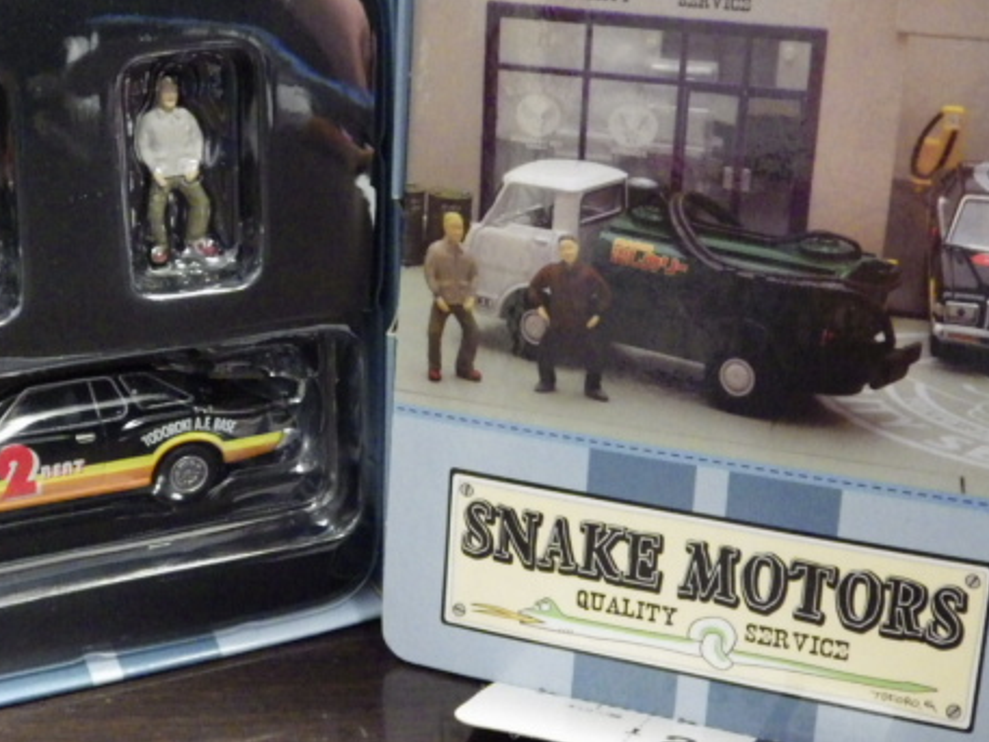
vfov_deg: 21.0
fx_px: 2000
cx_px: 418
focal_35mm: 70
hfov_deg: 27.7
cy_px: 396
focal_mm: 9
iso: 1600
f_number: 3.8
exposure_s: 1/20
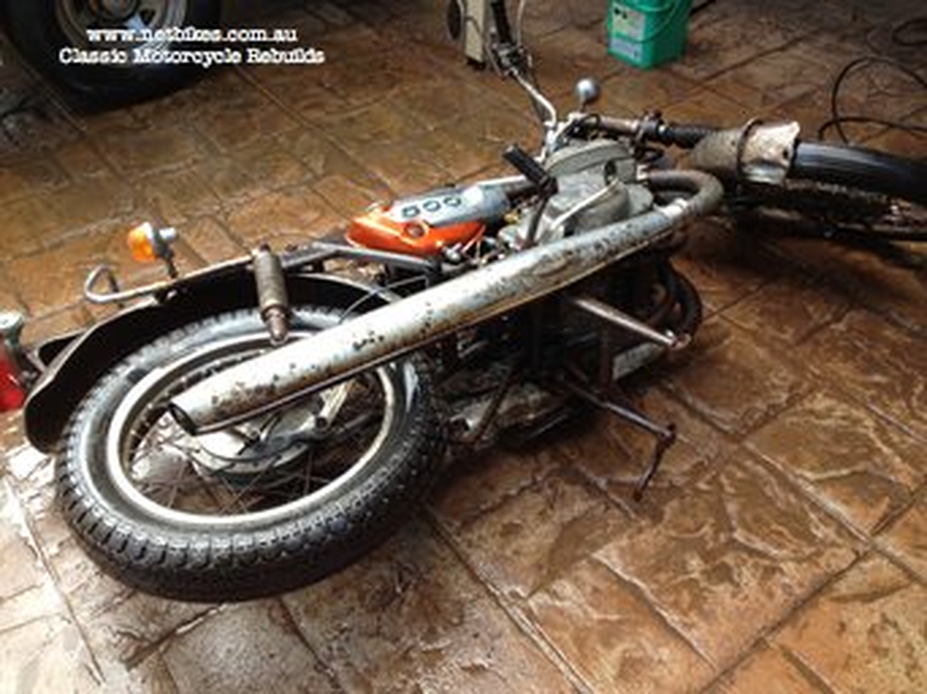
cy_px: 347
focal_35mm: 35
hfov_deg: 52.7
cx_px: 464
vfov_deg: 40.7
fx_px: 937
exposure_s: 1/120
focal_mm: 4.28
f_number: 2.4
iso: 64
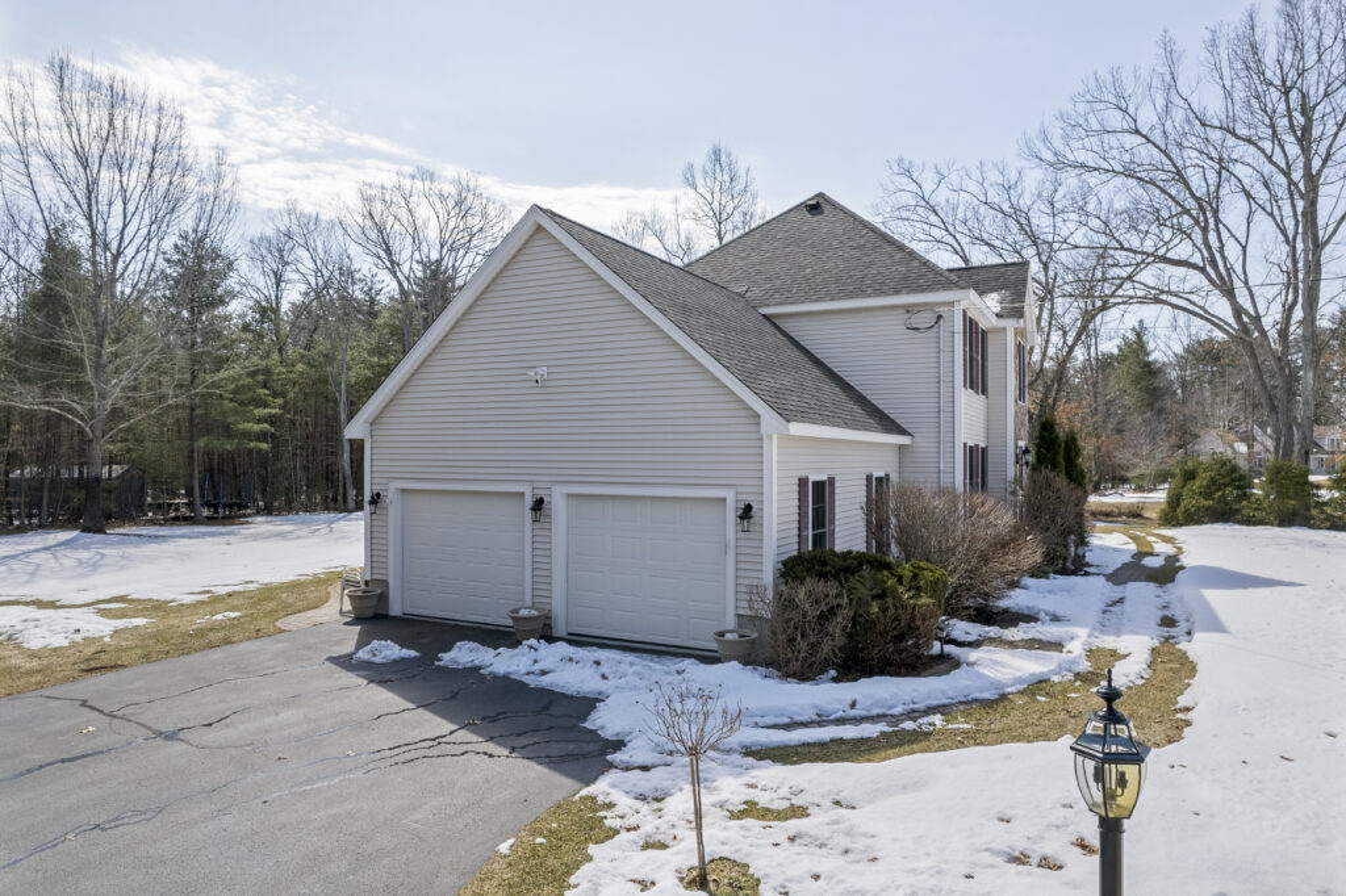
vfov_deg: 57.2
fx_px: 822
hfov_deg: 78.6
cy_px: 448
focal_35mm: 22
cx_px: 673
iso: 100
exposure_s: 1/320
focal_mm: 8.38
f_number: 2.8
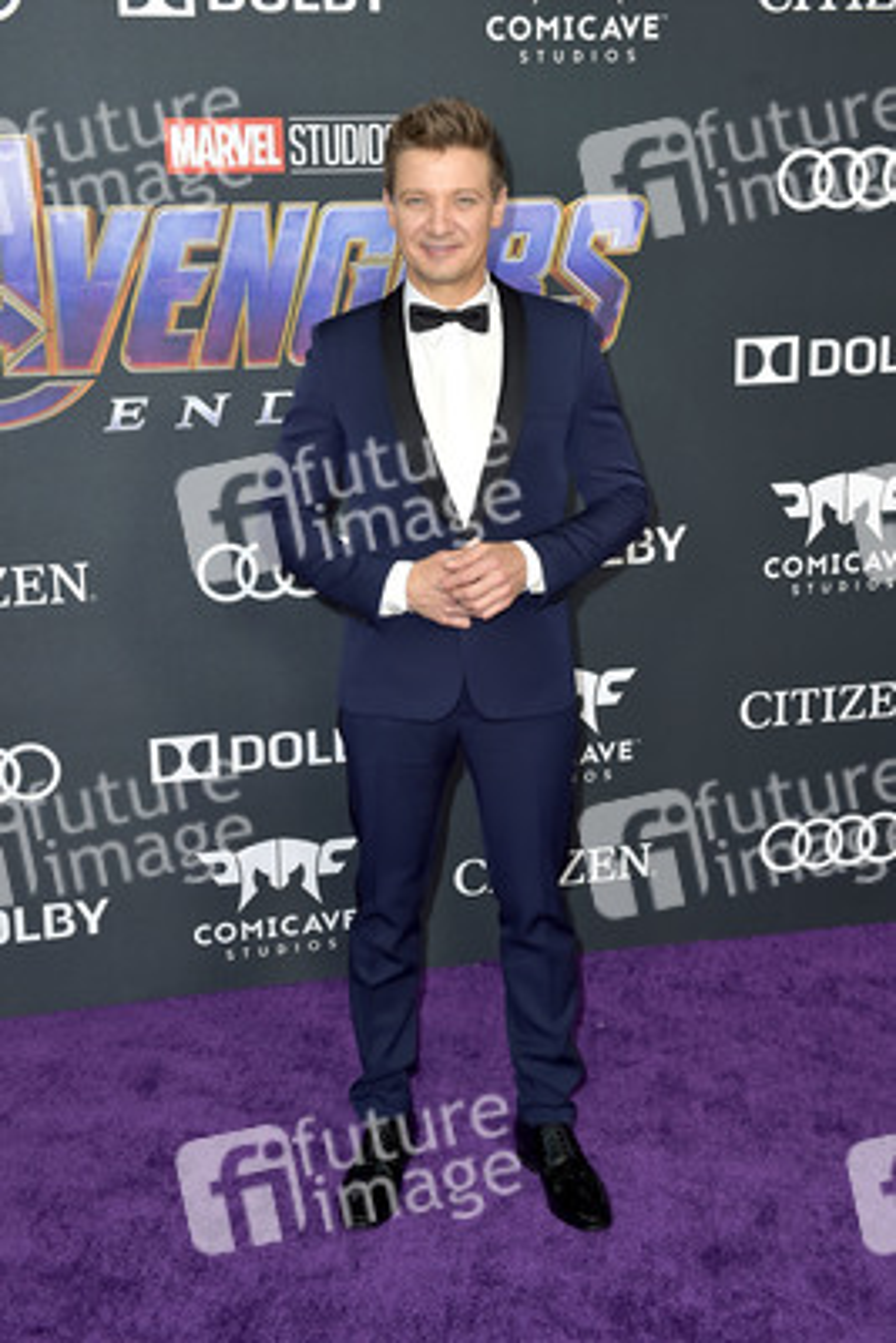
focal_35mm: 44
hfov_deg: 30.5
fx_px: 1641
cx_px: 448
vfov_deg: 44.5
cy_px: 672
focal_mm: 44
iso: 250
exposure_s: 1/250
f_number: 5
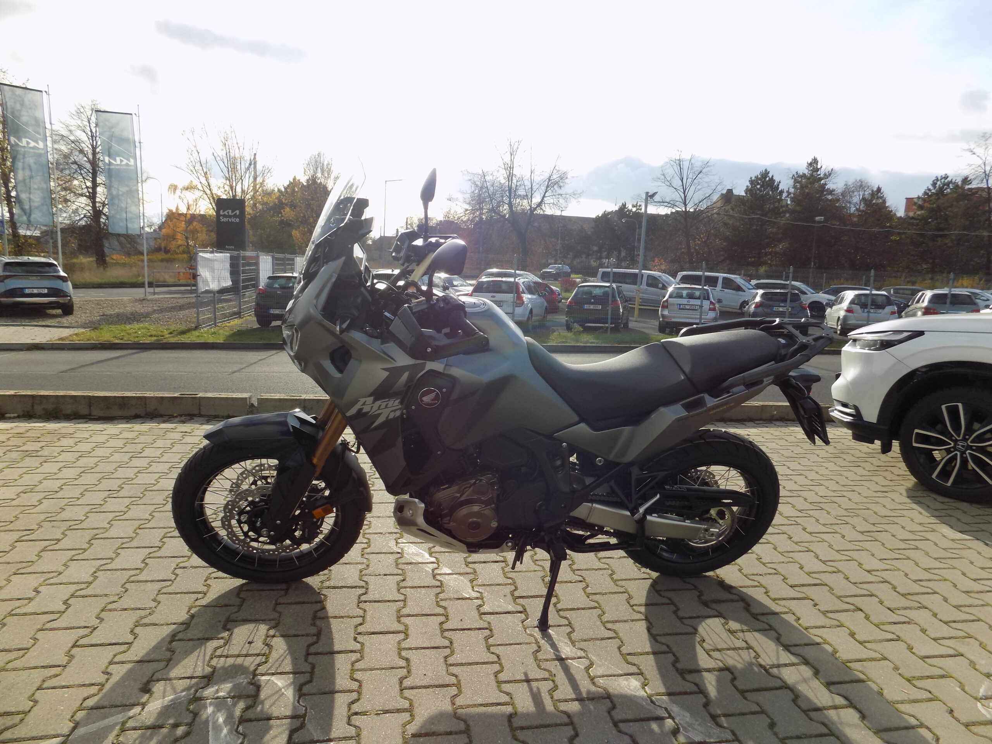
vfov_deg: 58.9
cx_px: 496
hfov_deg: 73.9
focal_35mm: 23
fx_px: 659
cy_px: 372
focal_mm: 4
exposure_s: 1/800
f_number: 3.1
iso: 80
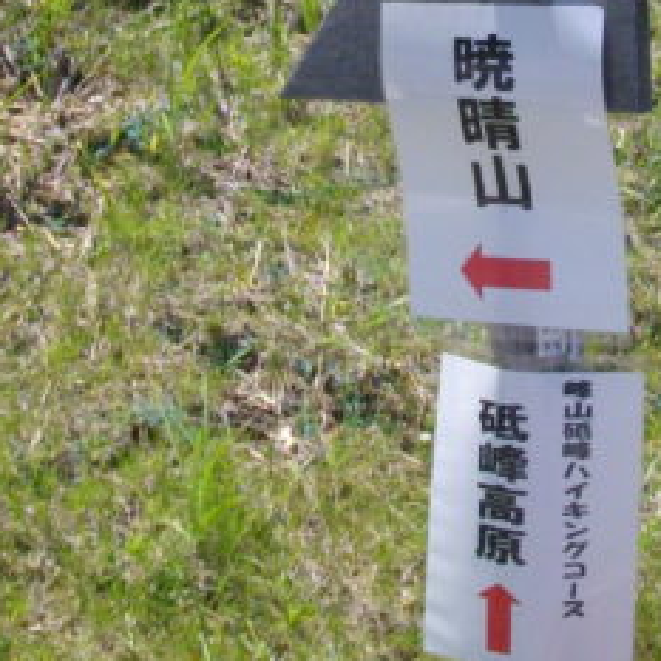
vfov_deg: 12.0
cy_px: 9
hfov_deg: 12.1
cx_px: 380
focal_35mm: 144
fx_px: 3111
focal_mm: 6.2
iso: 100
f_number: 5.6
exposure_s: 1/320
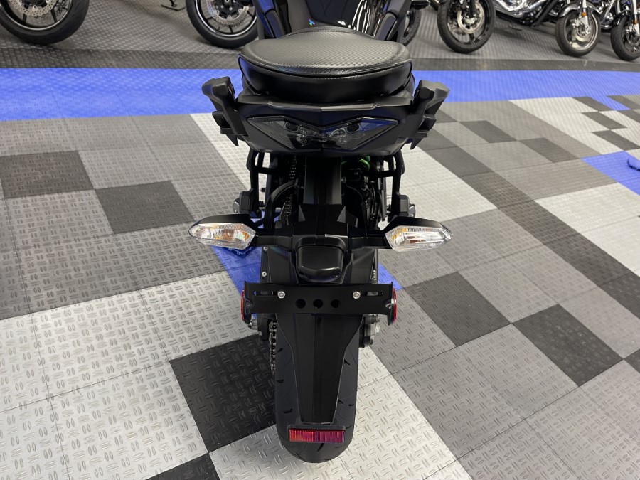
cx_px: 320
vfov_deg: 53.1
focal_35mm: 26
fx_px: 481
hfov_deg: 67.3
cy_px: 240
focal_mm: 5.1
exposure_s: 1/60
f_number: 1.6
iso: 160
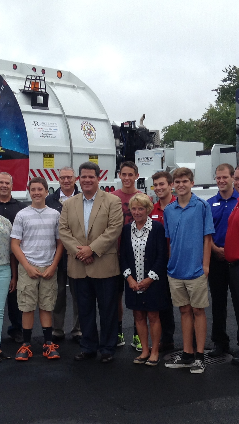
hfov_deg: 19.4
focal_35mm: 62
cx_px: 89
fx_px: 699
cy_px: 251
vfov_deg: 33.7
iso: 32
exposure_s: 1/630
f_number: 2.4
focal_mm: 3.3
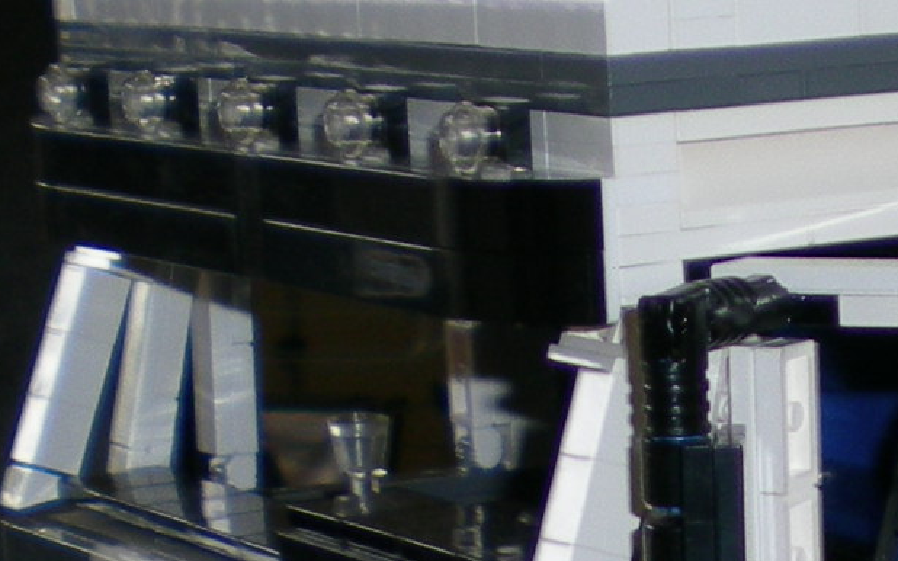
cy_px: 657
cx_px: 850
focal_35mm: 169
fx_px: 4135
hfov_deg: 12.3
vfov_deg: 7.7
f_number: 3.1
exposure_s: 1/30
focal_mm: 6.3
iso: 50
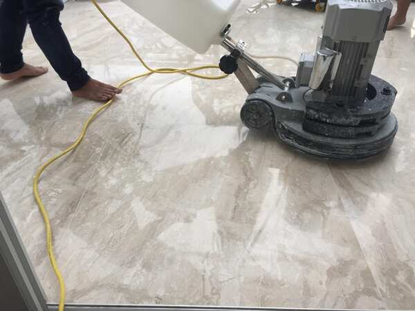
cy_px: 156
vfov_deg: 48.2
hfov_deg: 61.7
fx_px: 348
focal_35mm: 29
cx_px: 208
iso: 50
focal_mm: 4.15
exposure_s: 1/100
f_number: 2.2
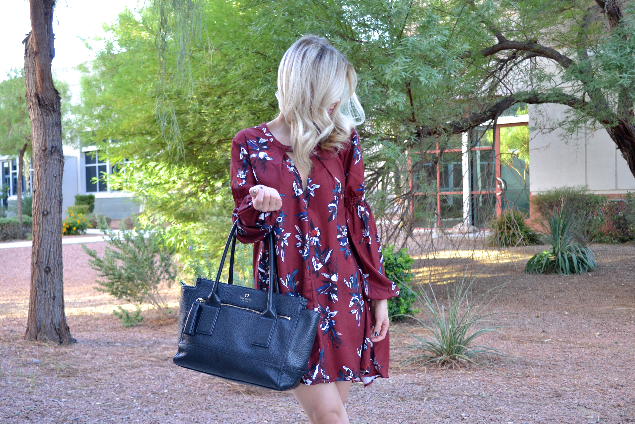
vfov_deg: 28.1
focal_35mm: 48
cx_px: 318
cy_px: 212
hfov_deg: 41.1
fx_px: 847
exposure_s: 1/100
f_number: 5
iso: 800
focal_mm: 32
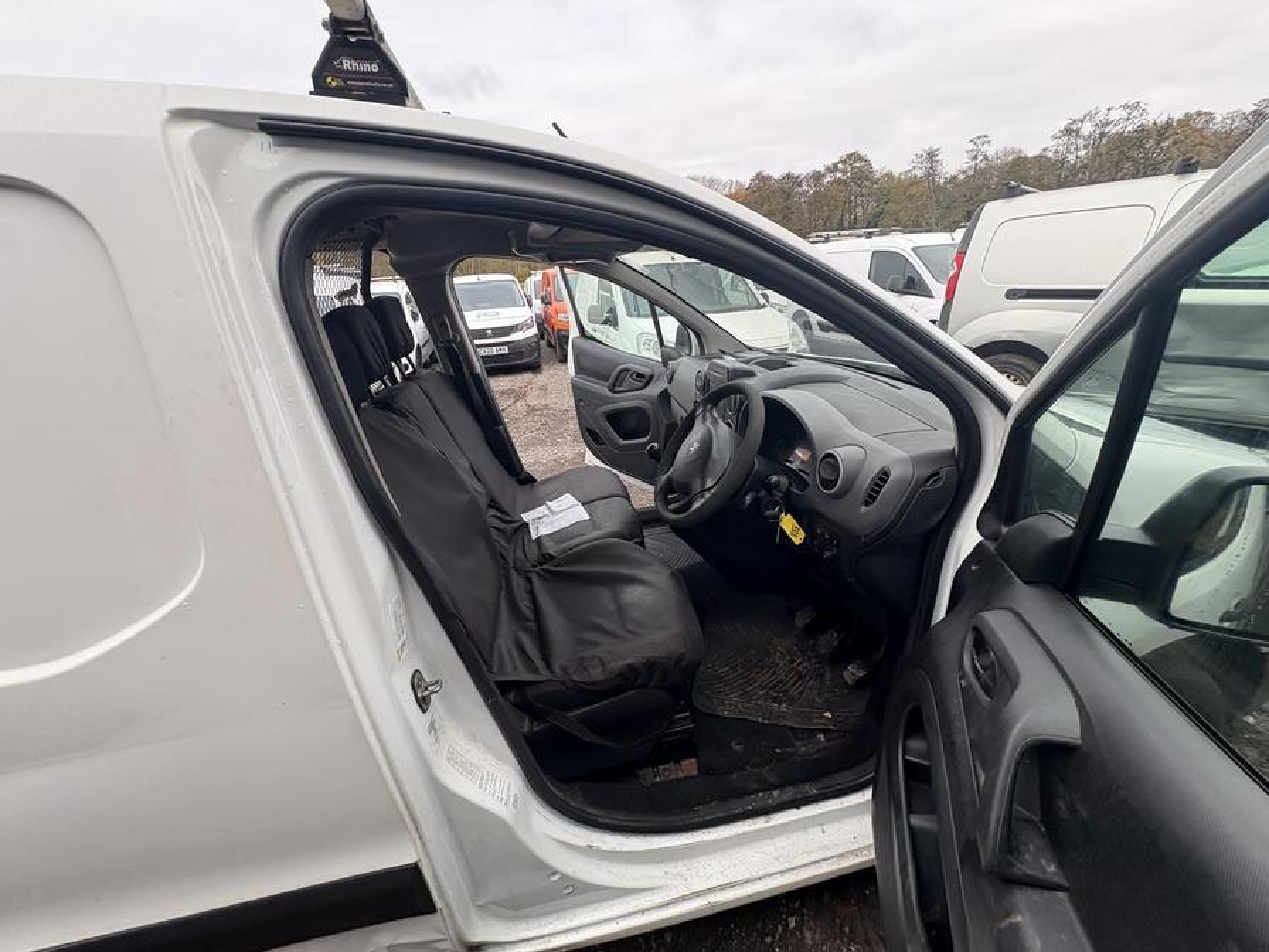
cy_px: 476
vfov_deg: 85.7
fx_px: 513
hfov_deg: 102.1
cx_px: 634
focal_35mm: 14
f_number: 2.2
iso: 64
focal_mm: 2.22
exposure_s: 1/129
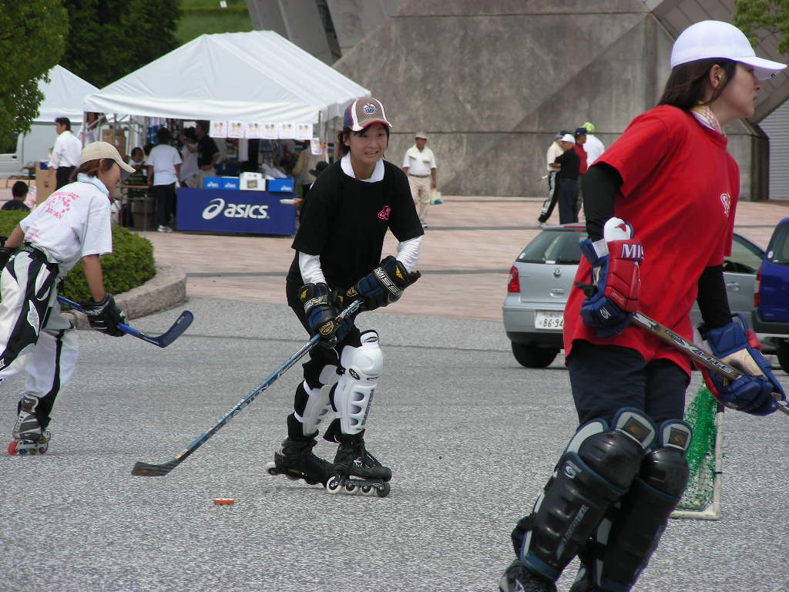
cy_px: 296
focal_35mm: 269
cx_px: 394
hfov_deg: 7.4
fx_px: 6131
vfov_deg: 5.5
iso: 50
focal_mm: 44.8
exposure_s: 1/539
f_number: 4
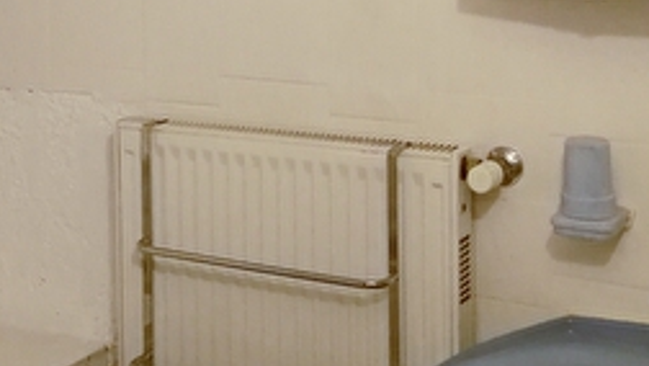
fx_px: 1395
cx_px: 169
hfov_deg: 25.9
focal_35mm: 81
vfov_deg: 14.5
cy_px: -77
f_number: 2.2
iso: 320
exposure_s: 1/33.3
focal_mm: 3.95
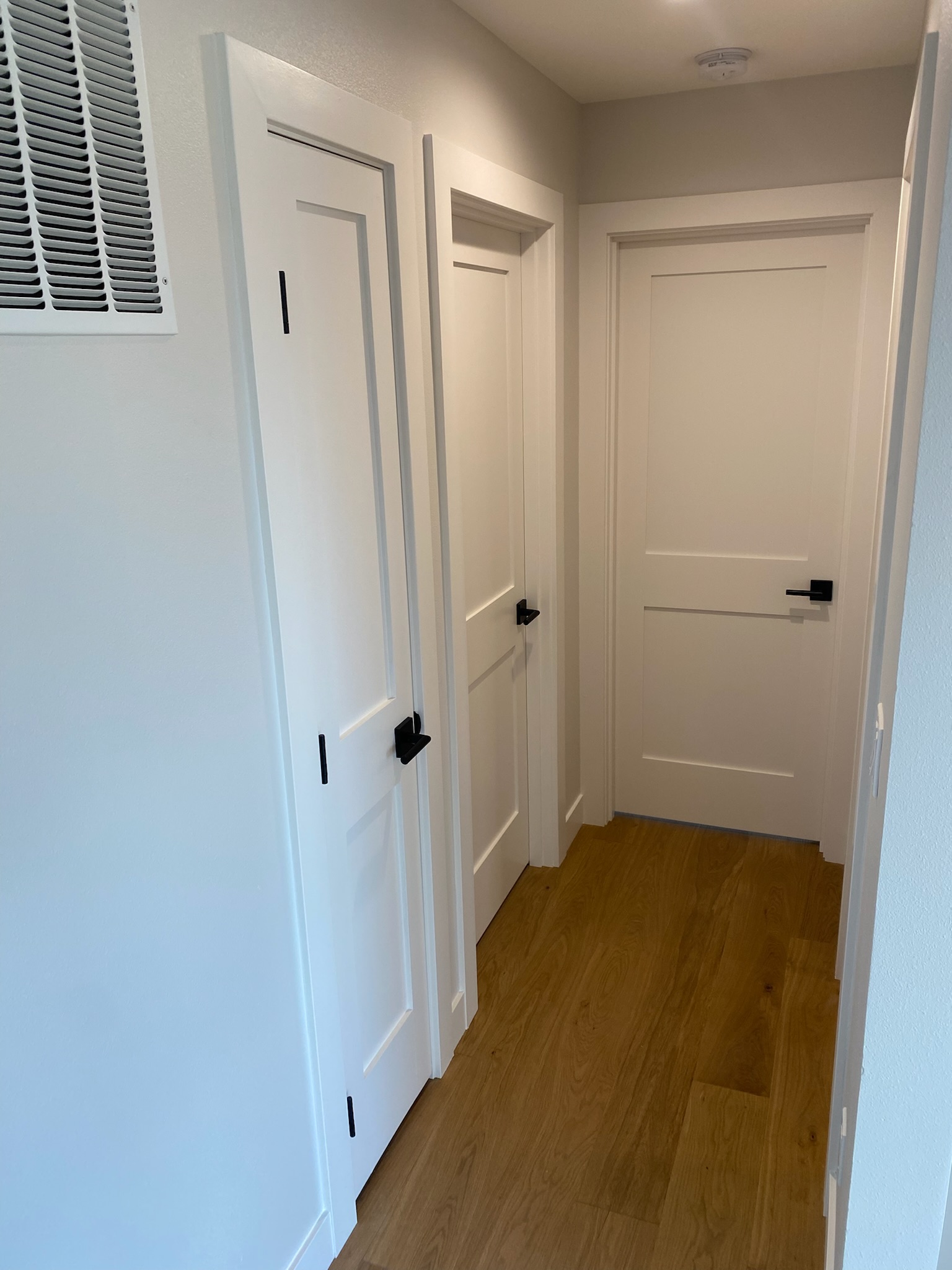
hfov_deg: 53.1
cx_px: 476
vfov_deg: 67.3
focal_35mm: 26
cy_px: 635
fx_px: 953
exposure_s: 1/120
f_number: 1.8
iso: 80
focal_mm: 4.25
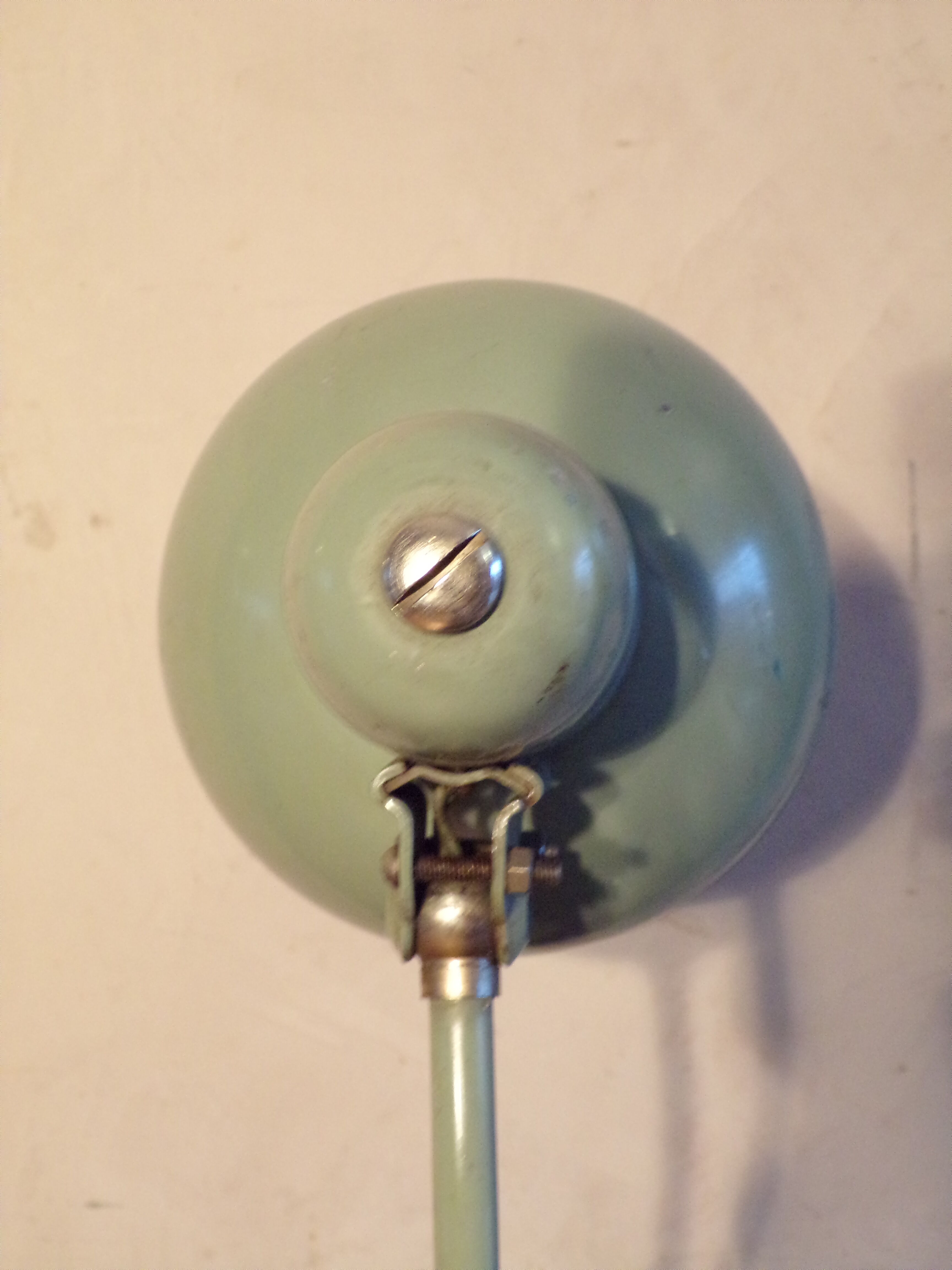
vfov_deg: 50.1
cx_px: 476
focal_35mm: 37
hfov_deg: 38.7
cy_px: 635
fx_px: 1357
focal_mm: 6.6
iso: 638
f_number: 3.3
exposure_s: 1/17
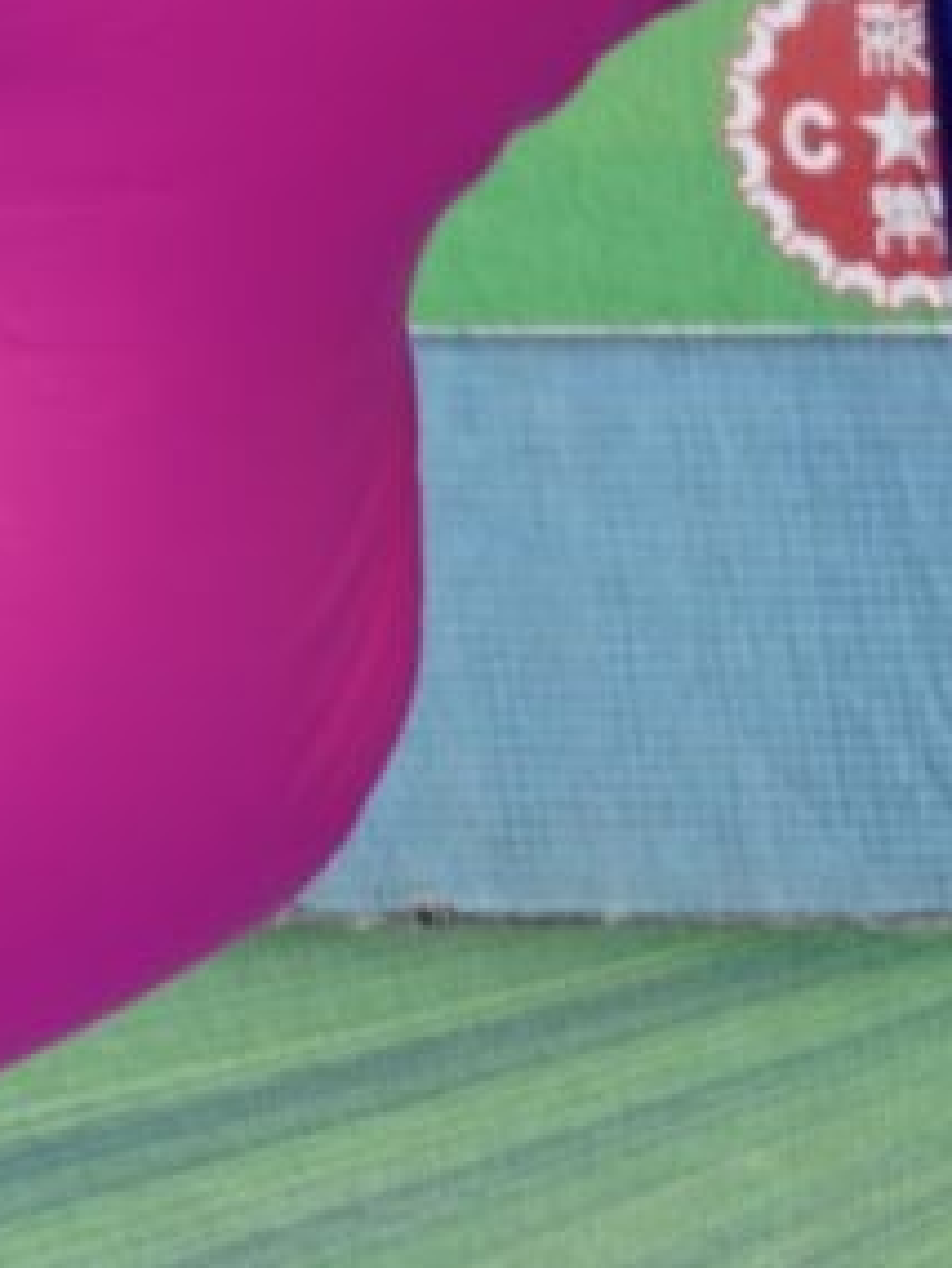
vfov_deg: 22.1
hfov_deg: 13.7
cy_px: 1435
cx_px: 2166
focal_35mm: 83
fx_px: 3041
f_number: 5.6
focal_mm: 16
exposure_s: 1/80
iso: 100
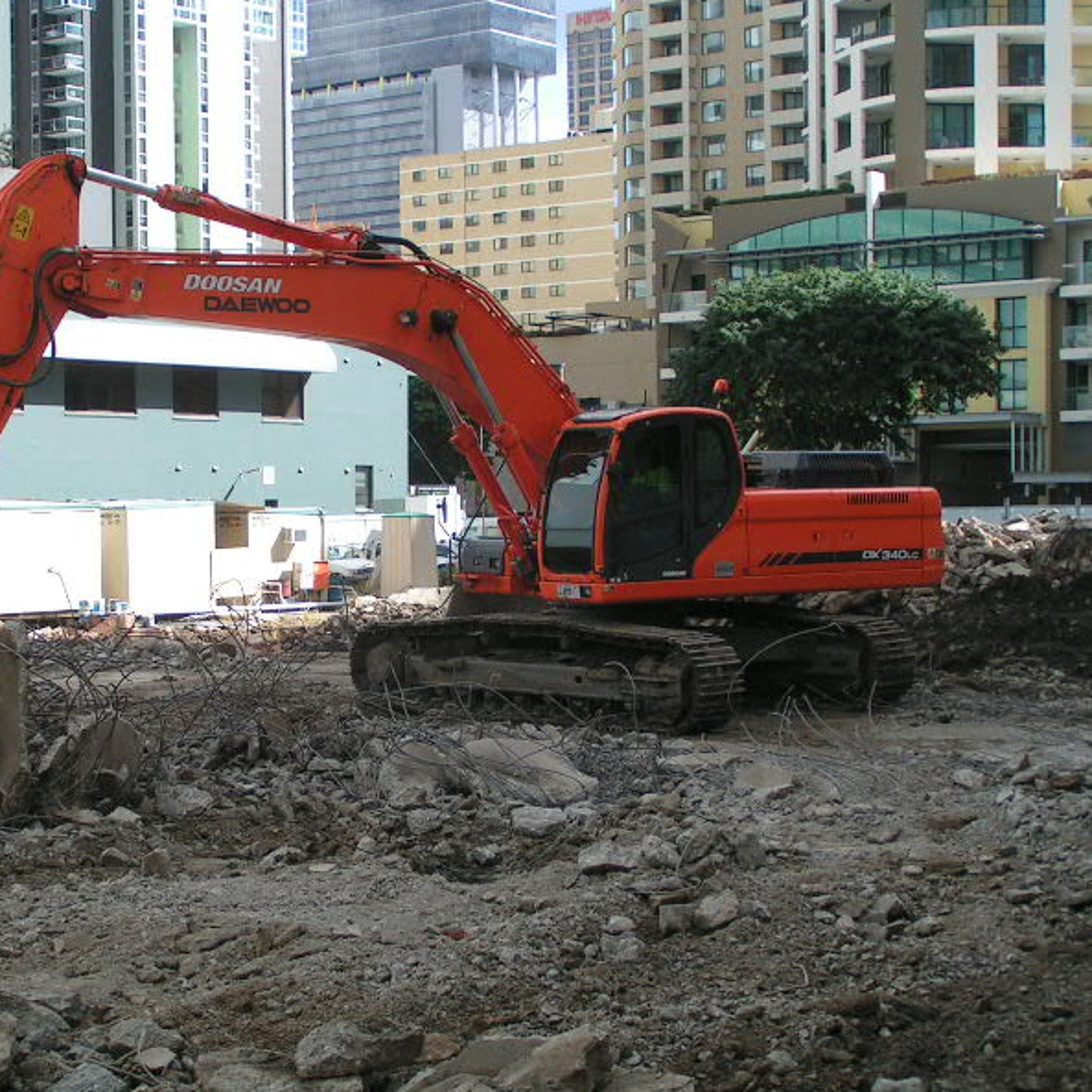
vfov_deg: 25.4
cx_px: 370
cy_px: 541
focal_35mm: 68
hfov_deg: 25.2
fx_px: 2427
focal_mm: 8.7
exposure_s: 1/250
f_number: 5
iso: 50
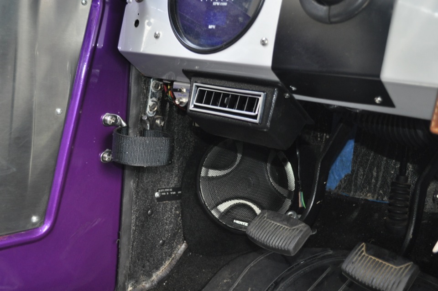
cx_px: 219
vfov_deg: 31.8
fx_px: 510
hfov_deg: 46.5
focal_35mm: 42
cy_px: 146
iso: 800
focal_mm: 28
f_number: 4.5
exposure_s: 1/60
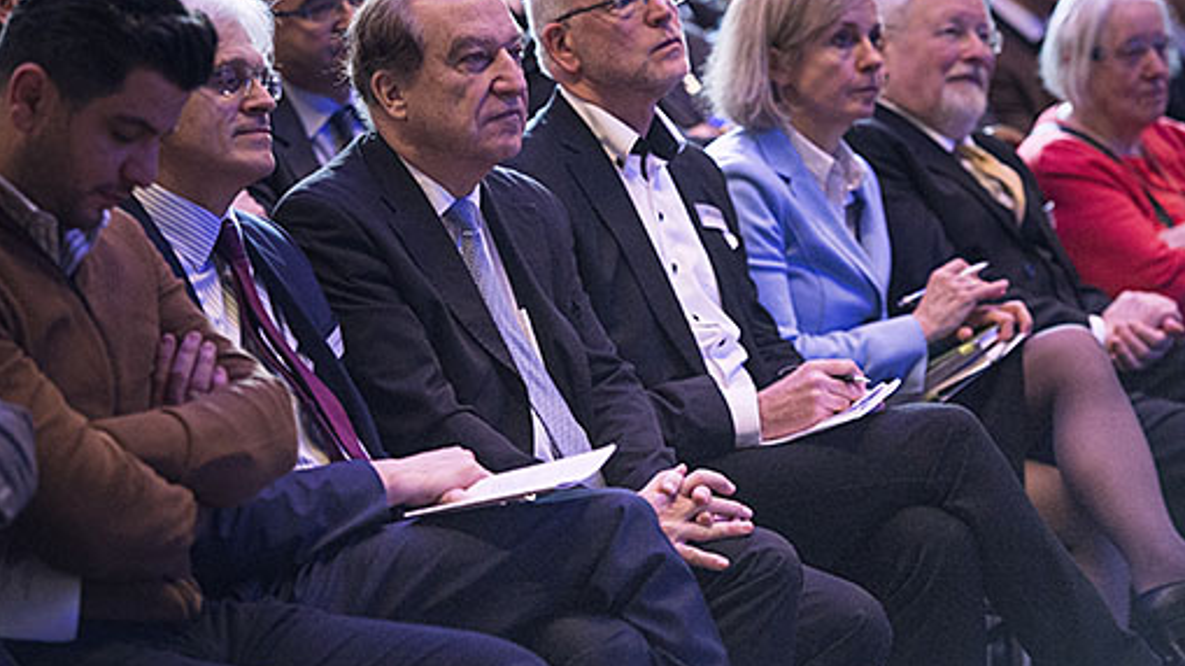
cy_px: 268
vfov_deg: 7.5
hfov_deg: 13.4
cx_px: 577
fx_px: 5058
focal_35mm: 161
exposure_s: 1/160
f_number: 2.8
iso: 3200
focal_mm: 135
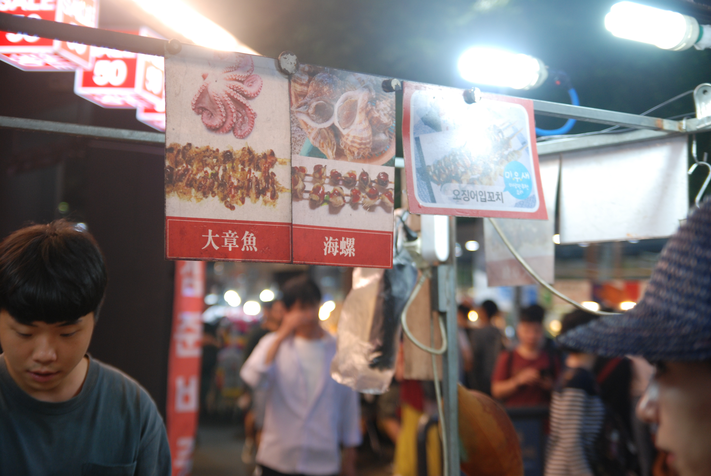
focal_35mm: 68
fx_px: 1335
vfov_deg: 20.2
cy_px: 238
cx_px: 356
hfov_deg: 29.8
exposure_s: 1/60
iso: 250
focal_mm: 45
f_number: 2.8
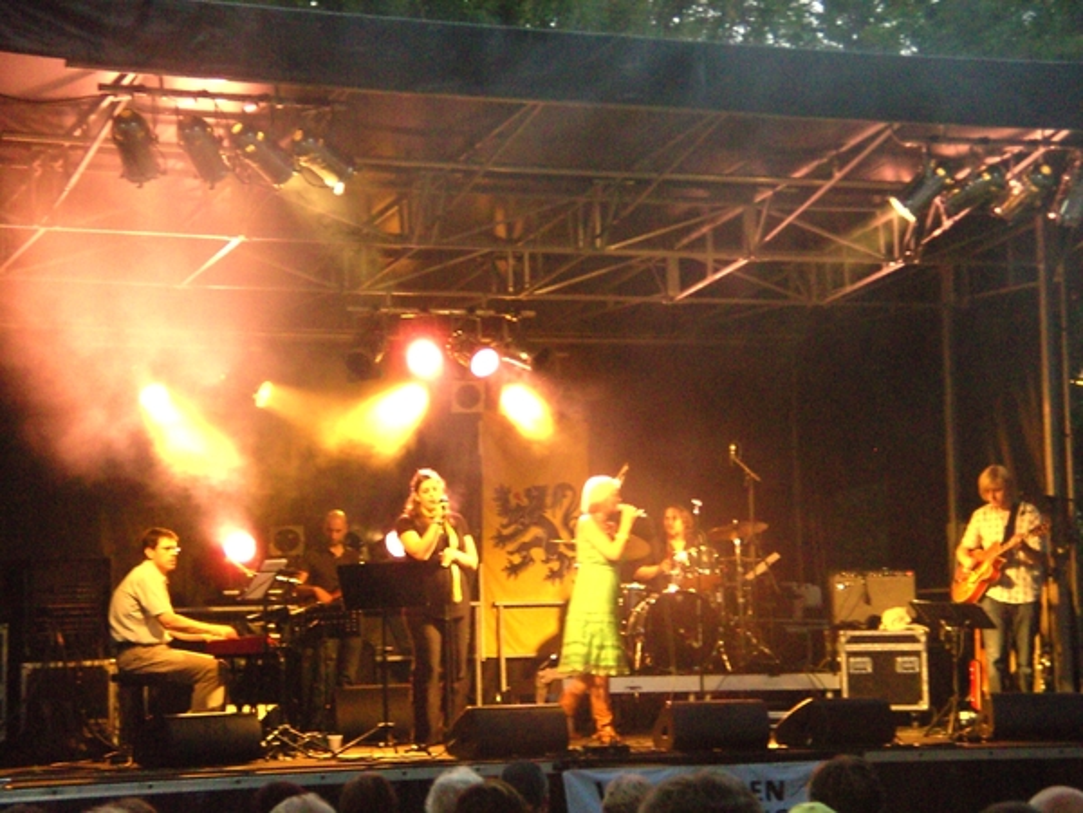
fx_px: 3504
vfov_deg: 13.2
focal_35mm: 112
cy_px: 406
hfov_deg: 17.6
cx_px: 542
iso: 640
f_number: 4
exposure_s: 1/28
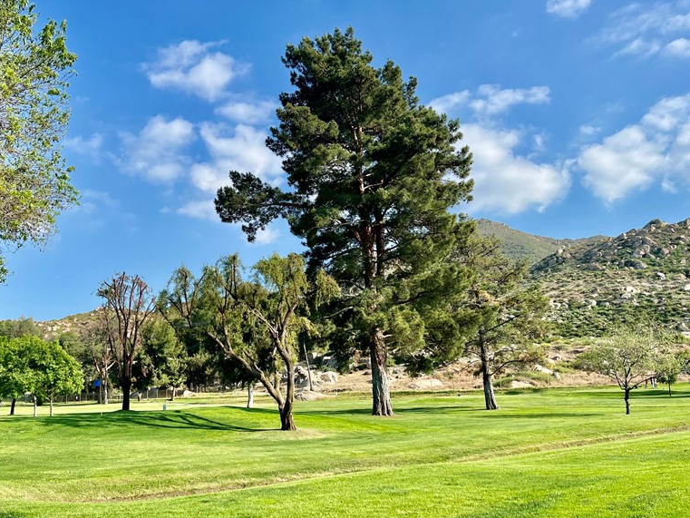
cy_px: 273
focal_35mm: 35
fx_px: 698
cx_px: 308
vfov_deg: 40.7
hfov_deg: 52.5
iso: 50
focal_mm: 5.7
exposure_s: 1/3257
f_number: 1.5
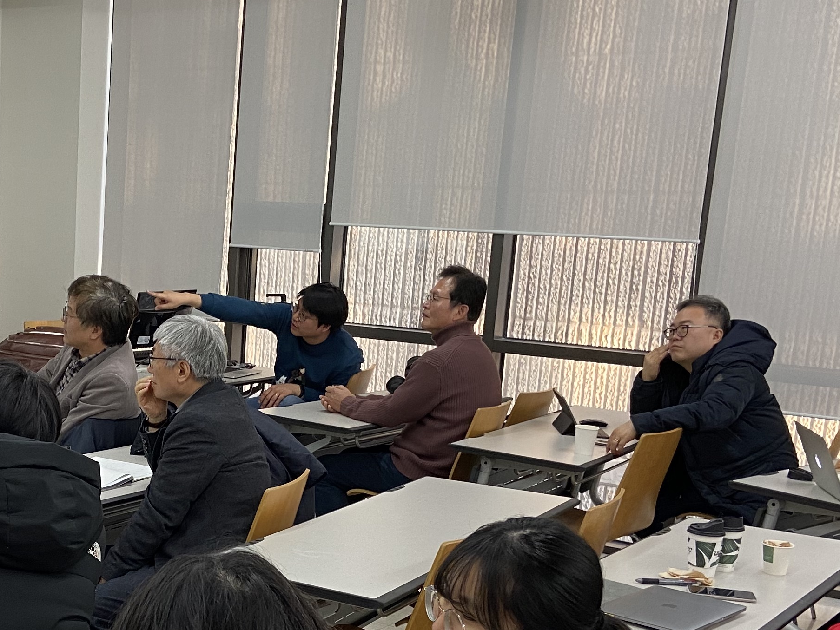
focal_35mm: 58
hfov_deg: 32.1
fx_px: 1408
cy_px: 505
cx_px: 140
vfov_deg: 24.8
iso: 100
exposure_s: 1/60
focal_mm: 4.25
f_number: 1.8
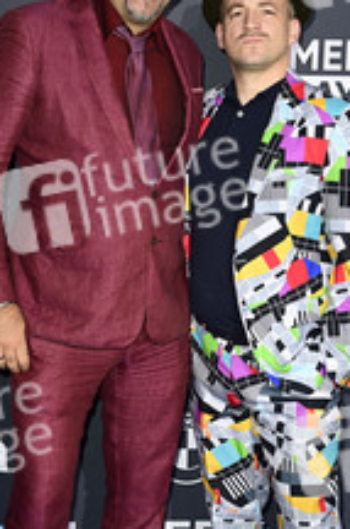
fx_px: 1304
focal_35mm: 89
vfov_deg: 22.9
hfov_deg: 15.3
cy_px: 318
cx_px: 193
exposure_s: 1/250
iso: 1000
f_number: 5.6
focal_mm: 48
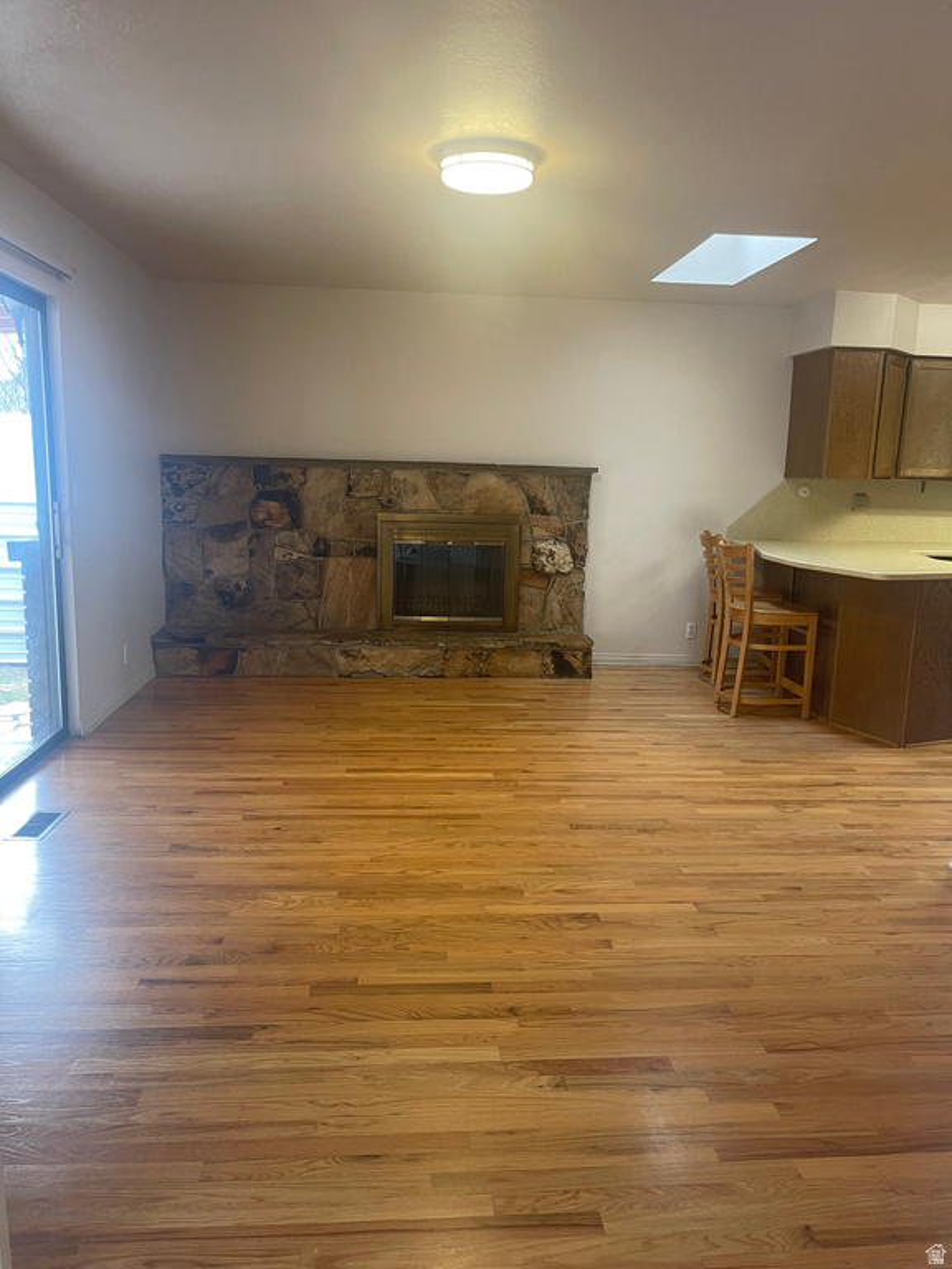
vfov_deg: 69.4
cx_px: 476
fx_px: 917
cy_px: 634
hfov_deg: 54.9
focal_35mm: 25
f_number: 1.6
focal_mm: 5.1
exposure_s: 1/60
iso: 160
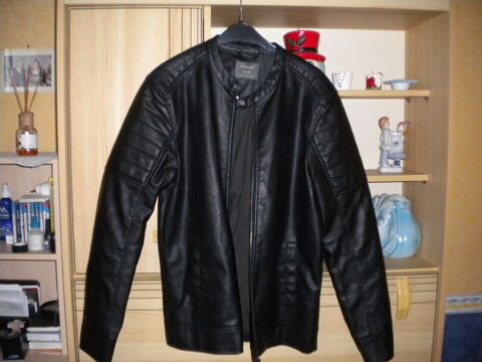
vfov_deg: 40.7
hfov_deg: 52.6
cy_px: 181
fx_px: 487
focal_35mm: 35
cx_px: 241
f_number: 3.1
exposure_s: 1/30
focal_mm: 6.3
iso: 400
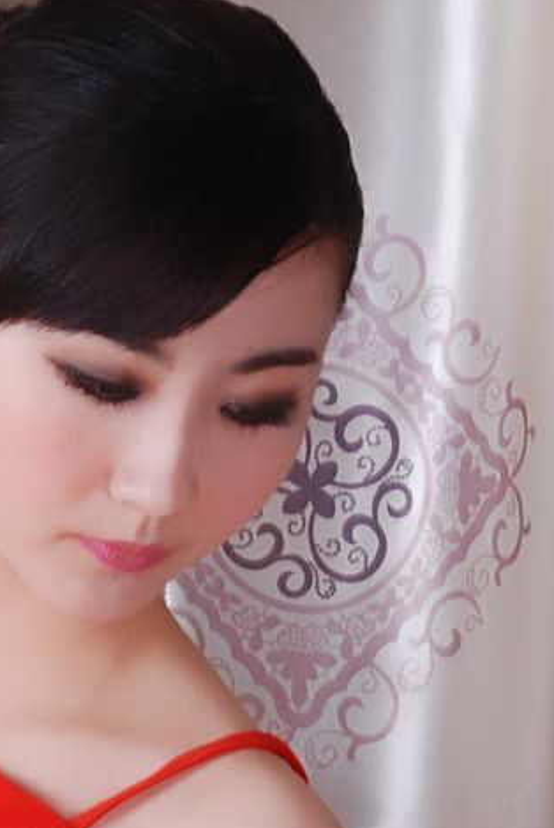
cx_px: 177
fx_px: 7295
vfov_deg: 6.5
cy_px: 925
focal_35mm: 317
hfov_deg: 4.3
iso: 100
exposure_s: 1/8
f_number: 11
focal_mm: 62
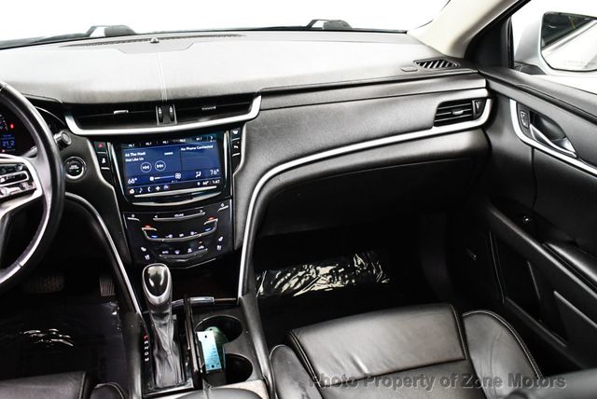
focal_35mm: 36
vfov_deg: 36.9
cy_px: 200
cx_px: 298
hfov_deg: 53.1
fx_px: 598
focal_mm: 18
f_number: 3.5
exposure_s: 1/60
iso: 4500
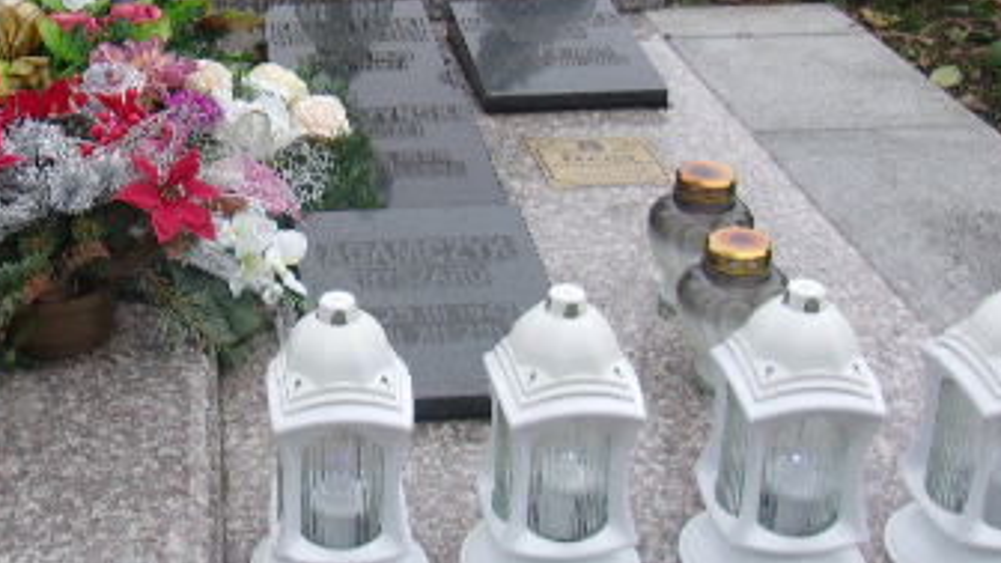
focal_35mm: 56
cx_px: 253
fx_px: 1486
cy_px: 161
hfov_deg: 36.4
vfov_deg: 21.3
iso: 83
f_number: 3
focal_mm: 4.9
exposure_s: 1/34
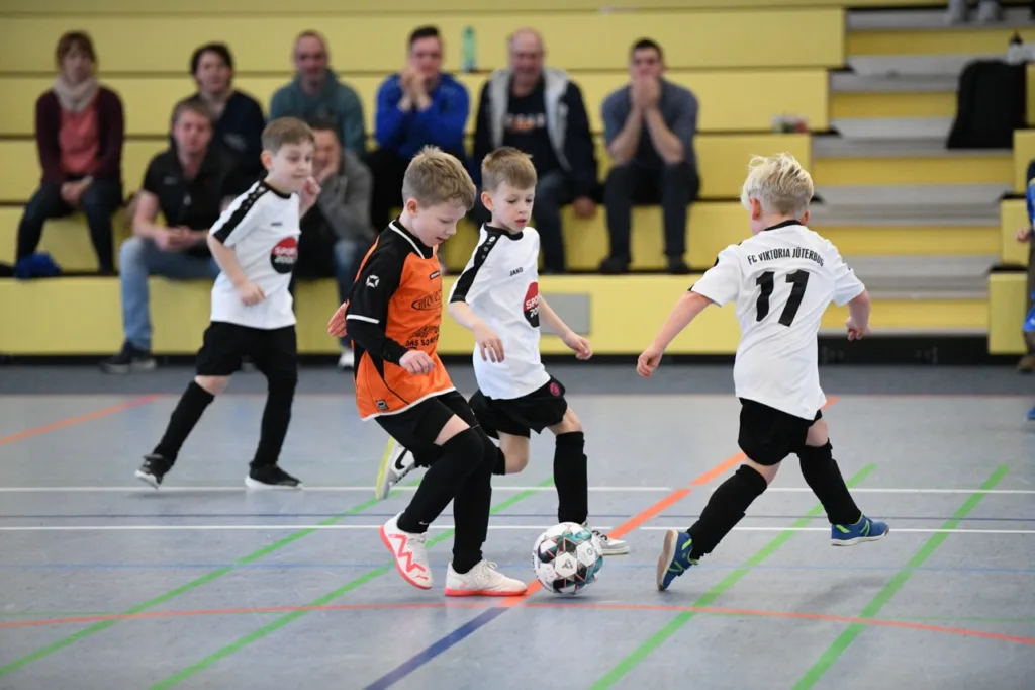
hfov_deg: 12.5
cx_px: 518
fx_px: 4742
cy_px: 345
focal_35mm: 165
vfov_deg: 8.3
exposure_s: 1/1250
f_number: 2.8
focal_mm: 165
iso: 8000
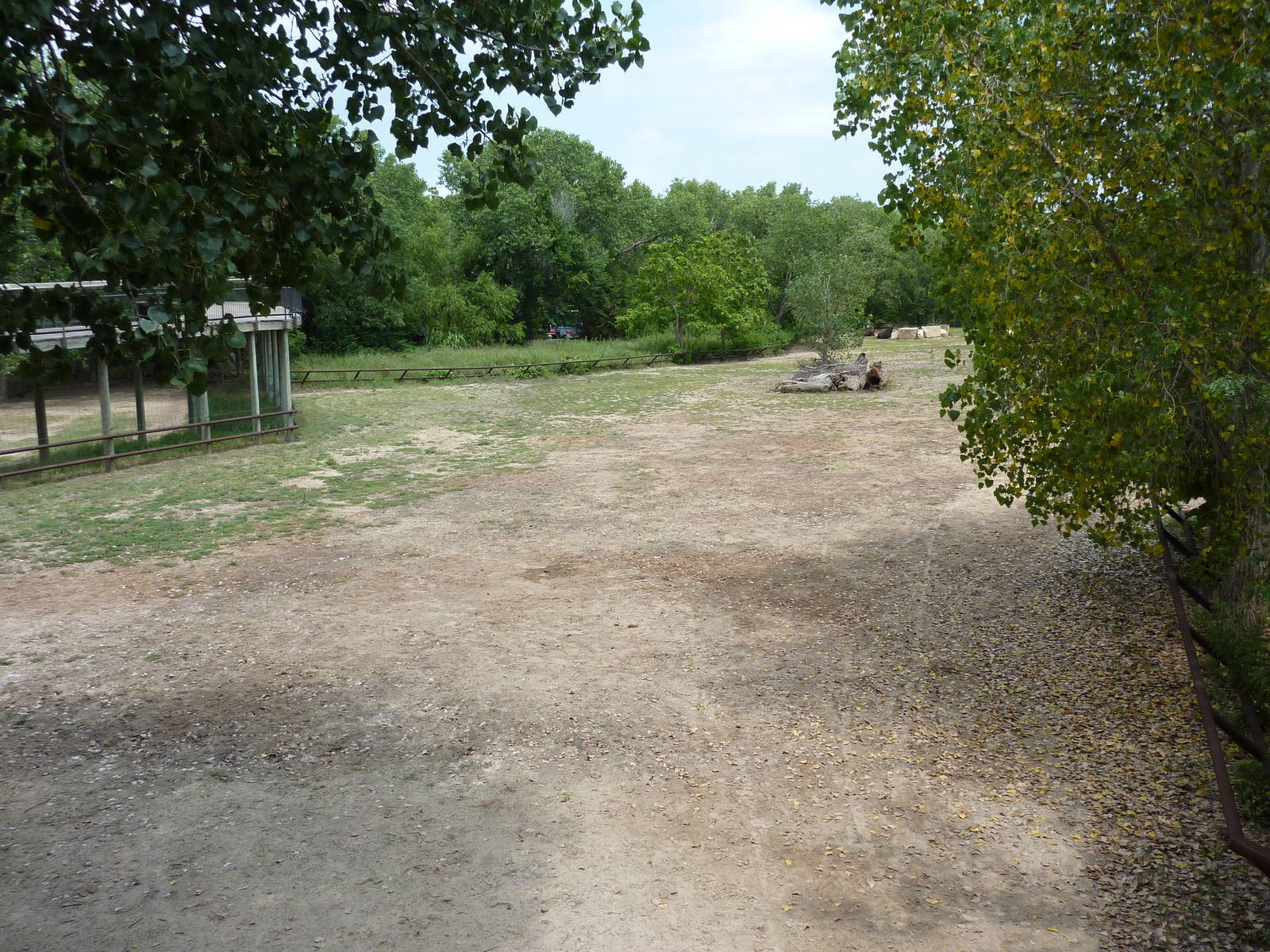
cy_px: 476
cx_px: 635
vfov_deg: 46.8
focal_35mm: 30
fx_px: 1101
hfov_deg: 60.0
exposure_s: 1/500
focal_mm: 5
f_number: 3.4
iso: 80
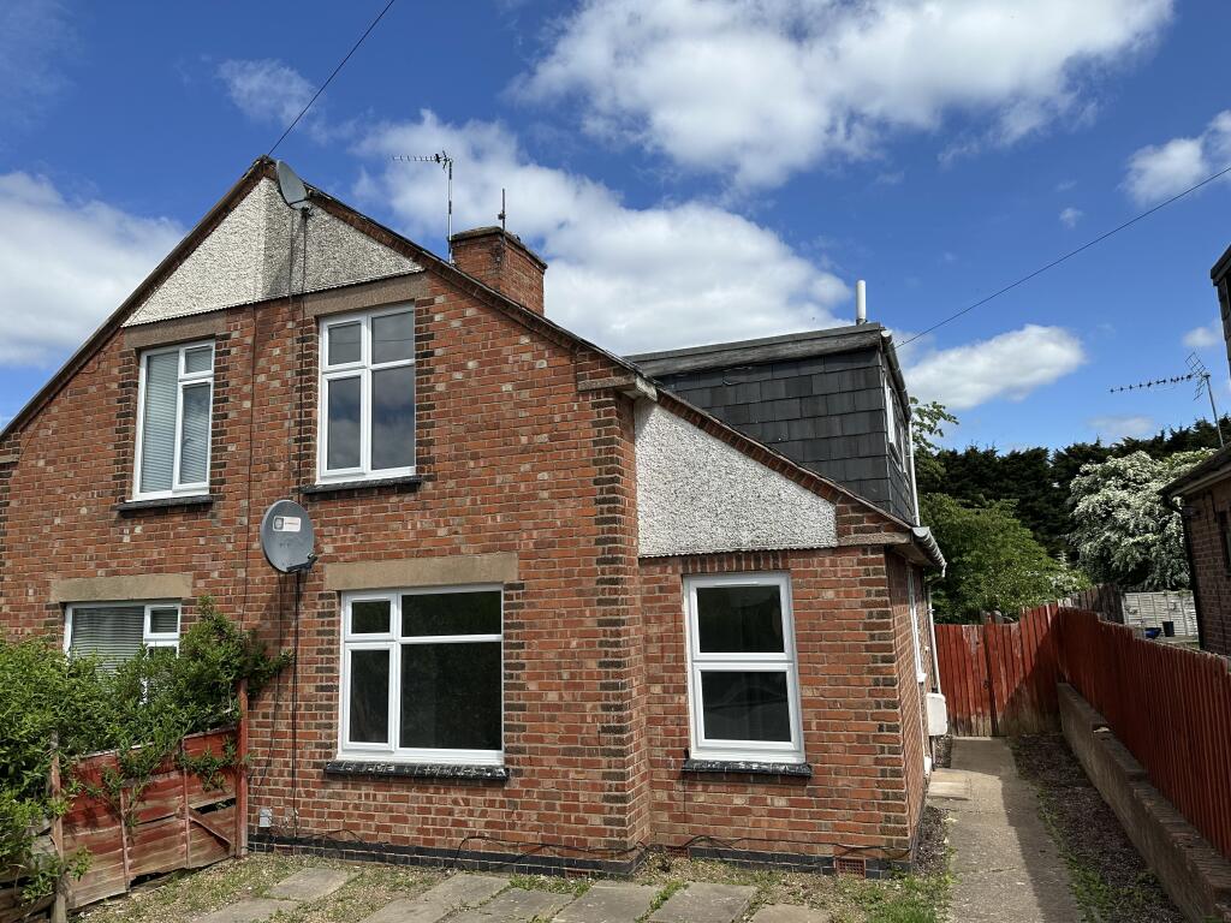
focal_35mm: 24
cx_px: 616
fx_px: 853
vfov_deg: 56.8
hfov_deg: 71.6
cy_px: 462
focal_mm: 6.86
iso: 80
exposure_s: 1/5263
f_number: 1.78
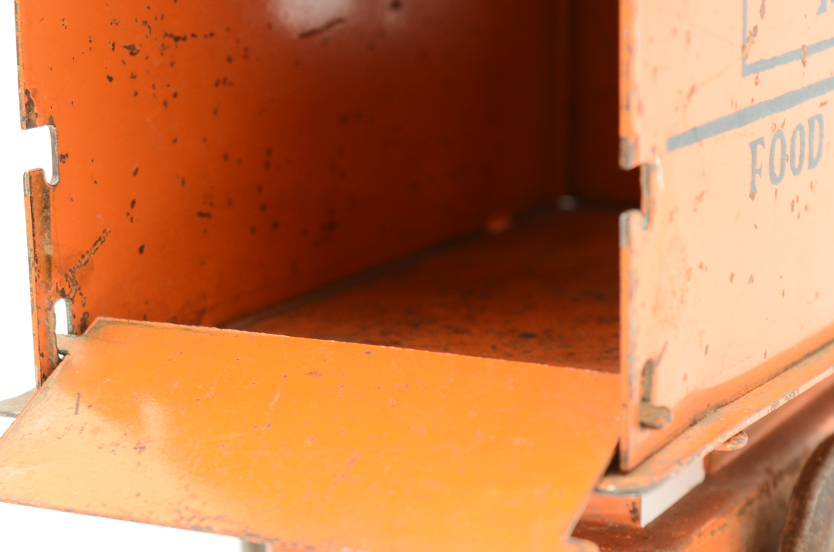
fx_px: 2582
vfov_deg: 12.2
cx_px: 364
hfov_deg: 18.3
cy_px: 369
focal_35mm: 112
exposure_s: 1/60
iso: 320
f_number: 9
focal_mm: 55
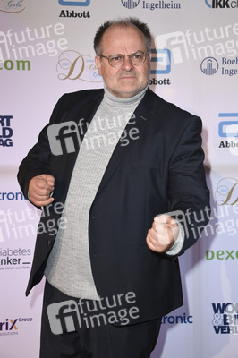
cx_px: 119
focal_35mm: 70
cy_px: 179
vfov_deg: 28.9
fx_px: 695
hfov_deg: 19.4
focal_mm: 70
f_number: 5.6
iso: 3200
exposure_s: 1/160
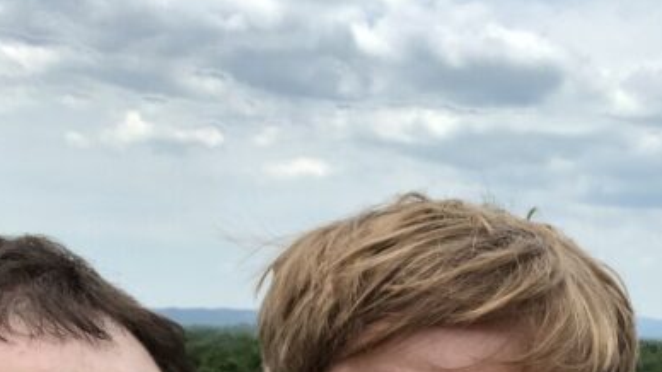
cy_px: 614
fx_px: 1614
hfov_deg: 22.7
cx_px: 565
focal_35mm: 92
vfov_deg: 12.3
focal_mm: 2.87
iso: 20
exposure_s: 1/806
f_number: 2.2
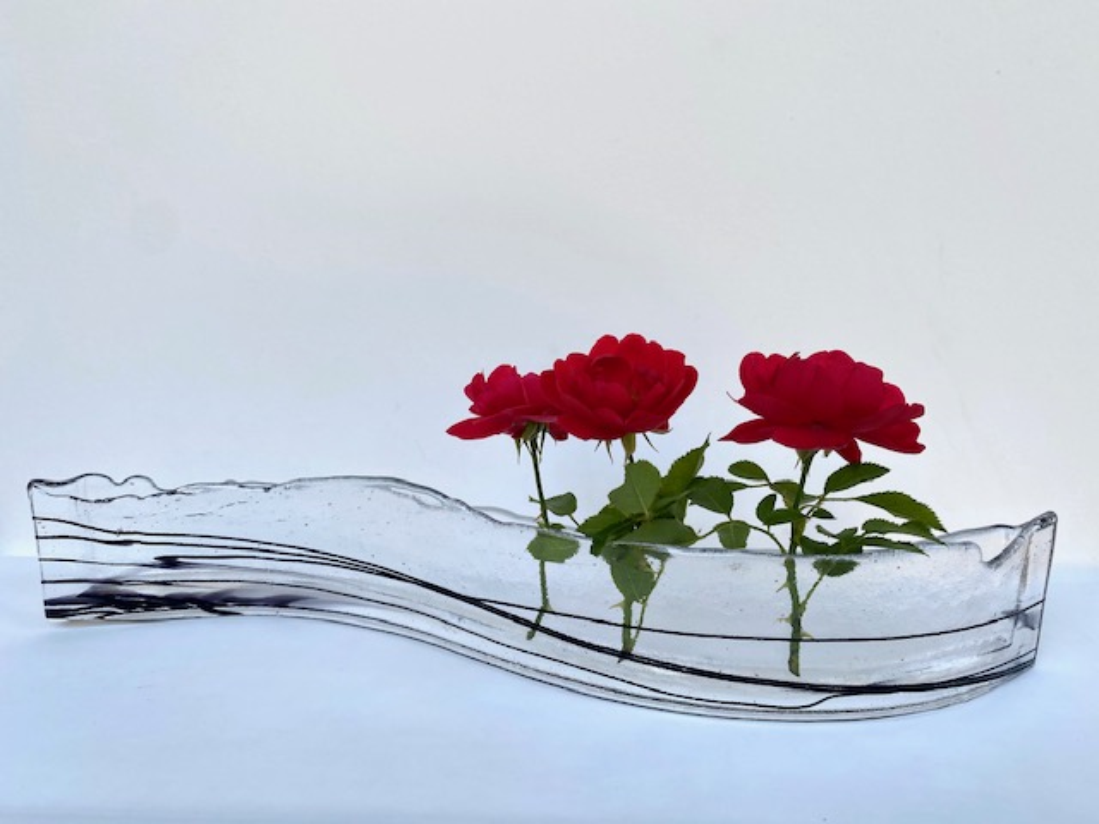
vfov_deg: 53.1
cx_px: 550
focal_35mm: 26
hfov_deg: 67.3
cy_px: 412
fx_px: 825
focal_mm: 4.25
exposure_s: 1/149
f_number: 1.8
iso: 32
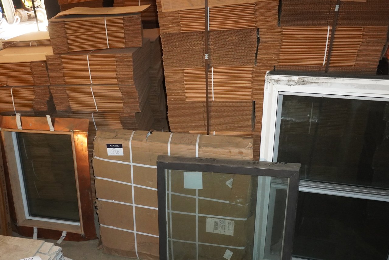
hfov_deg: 58.7
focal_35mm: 32
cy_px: 159
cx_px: 185
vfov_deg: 40.9
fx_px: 346
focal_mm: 16
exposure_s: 1/80
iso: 2500
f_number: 3.5
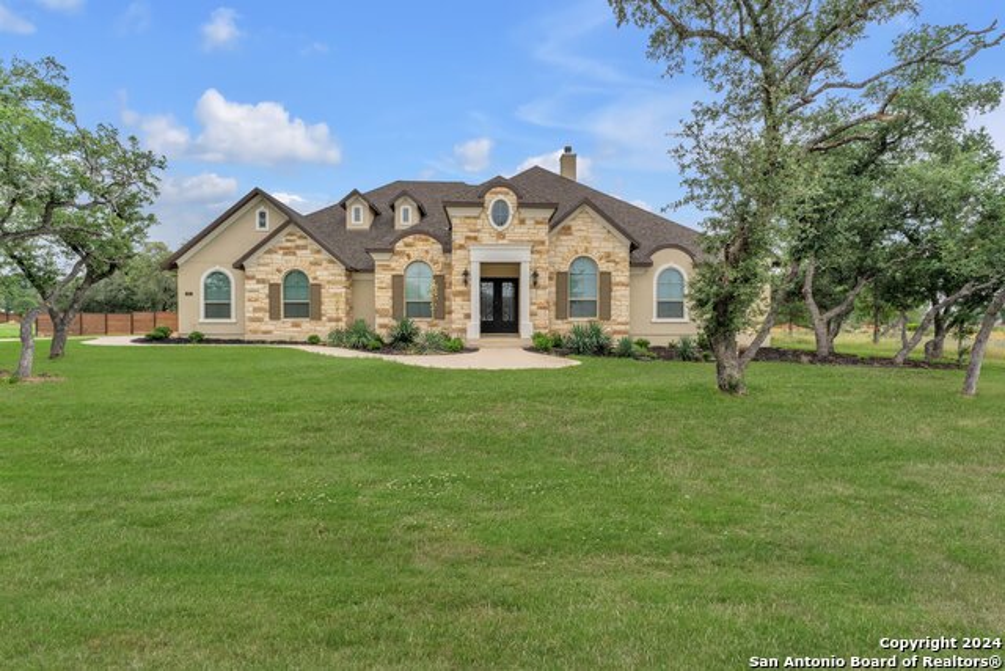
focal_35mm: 14
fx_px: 391
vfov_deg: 81.2
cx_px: 502
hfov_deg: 104.2
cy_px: 336
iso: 125
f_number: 10
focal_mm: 14
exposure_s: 1/640
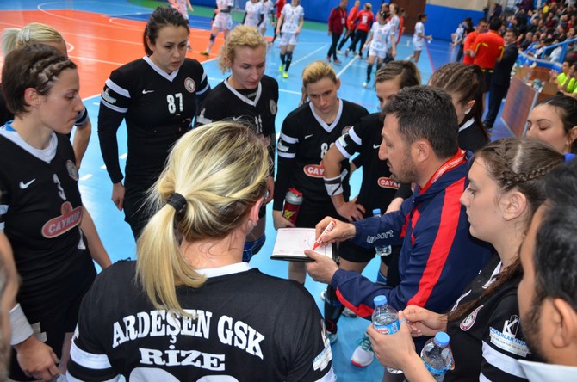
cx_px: 288
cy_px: 191
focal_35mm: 32
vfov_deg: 41.6
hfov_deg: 59.6
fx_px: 504
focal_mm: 21
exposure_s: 1/60
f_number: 3.8
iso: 800
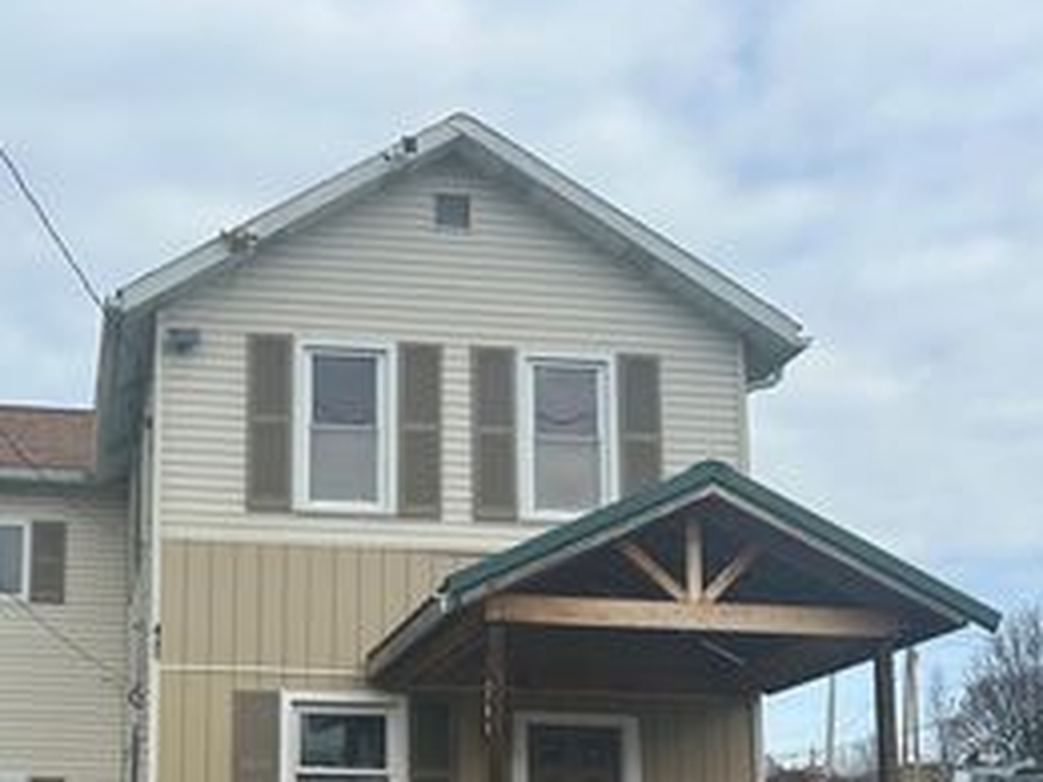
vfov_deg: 28.0
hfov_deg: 36.8
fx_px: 1507
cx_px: 201
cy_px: 700
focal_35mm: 50
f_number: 1.5
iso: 50
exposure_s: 1/3257
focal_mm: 5.7
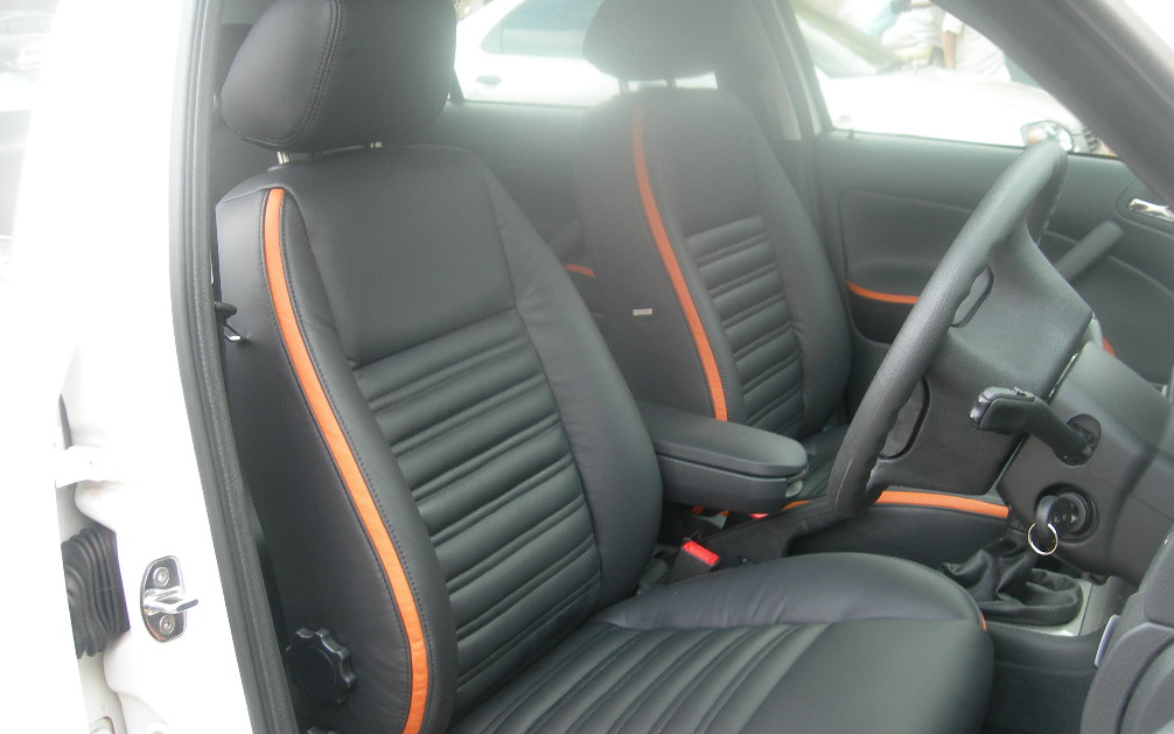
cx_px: 596
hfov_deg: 48.2
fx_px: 1312
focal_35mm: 41
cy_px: 408
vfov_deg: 31.2
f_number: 2.8
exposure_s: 1/34
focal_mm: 7.8
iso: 50
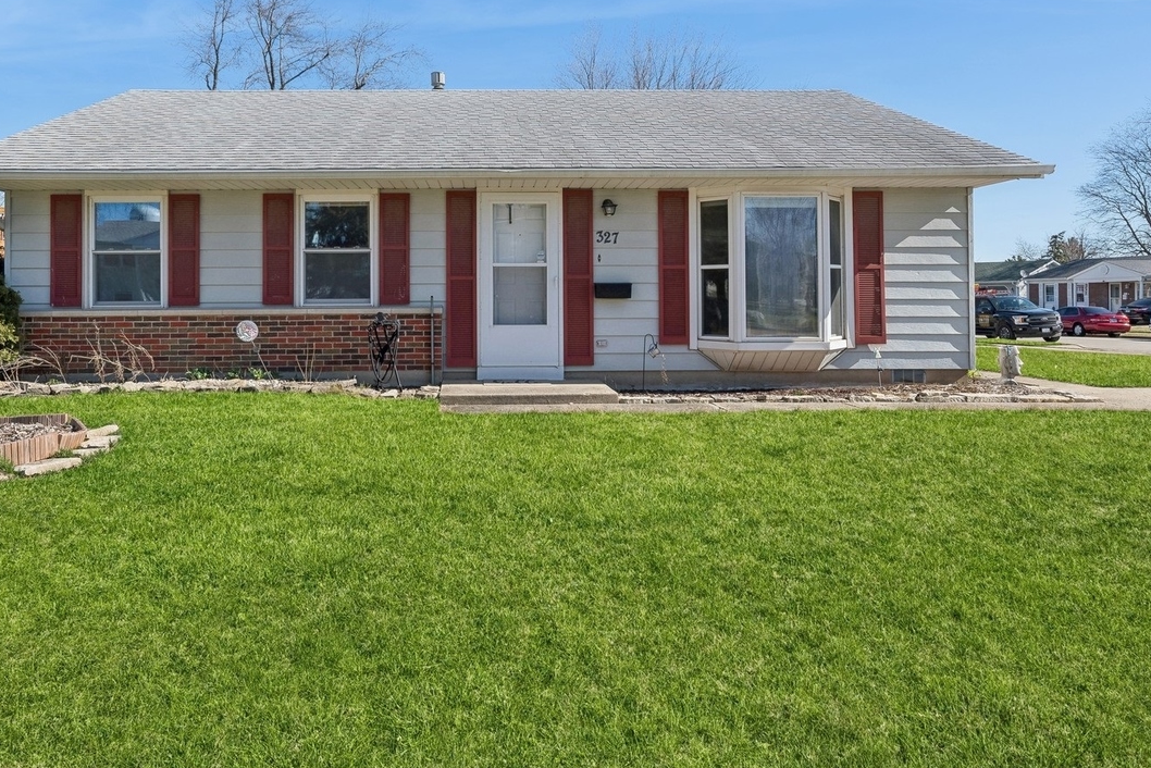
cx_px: 483
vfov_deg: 48.8
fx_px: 831
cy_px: 264
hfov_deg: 68.9
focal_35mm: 26
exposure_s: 1/500
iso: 200
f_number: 9
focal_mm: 17
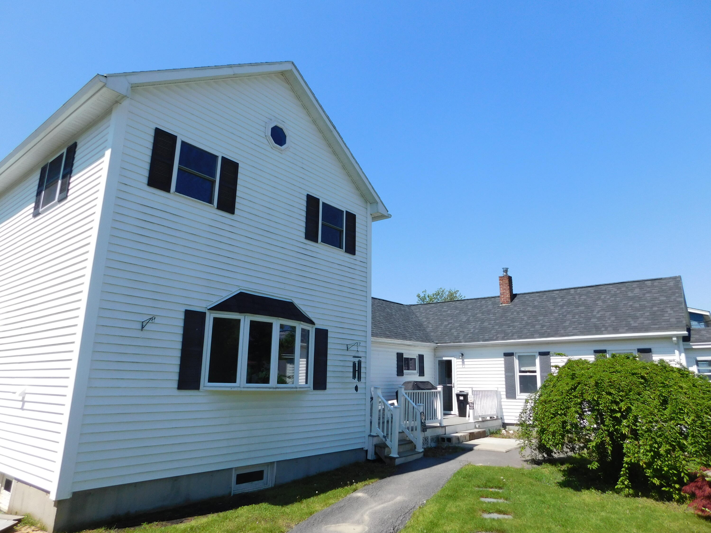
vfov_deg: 58.9
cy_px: 266
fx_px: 472
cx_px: 356
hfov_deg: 73.9
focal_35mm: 23
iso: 125
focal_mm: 4
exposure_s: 1/400
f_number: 6
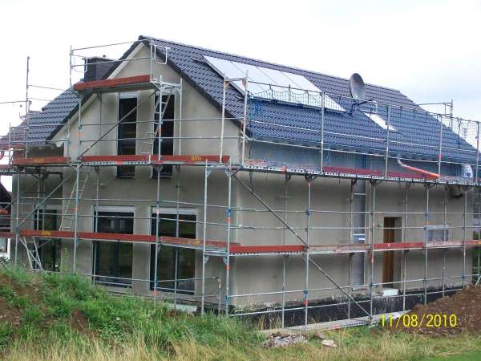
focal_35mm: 70
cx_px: 240
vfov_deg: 21.0
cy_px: 180
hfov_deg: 27.8
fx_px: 973
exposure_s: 1/250
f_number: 3.8
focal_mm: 11.6
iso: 160
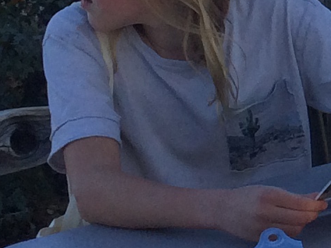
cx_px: 853
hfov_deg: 8.8
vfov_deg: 7.5
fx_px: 1903
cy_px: 69
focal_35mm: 199
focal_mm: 4.15
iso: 32
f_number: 2.2
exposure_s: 1/641
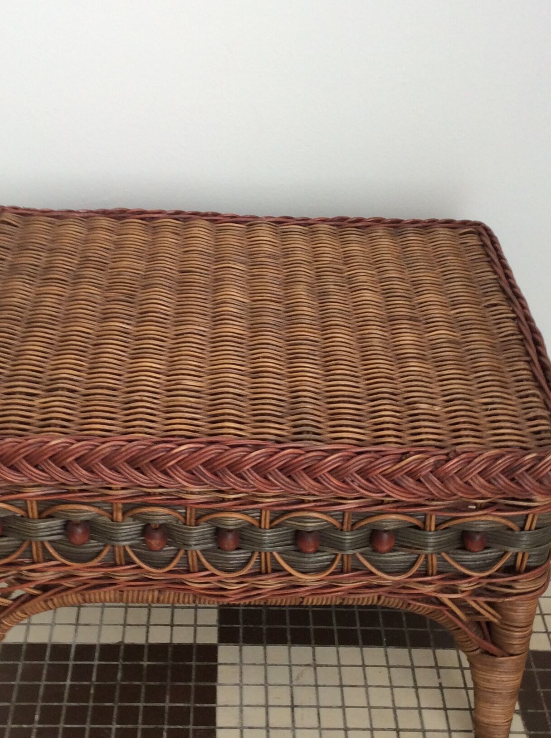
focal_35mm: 51
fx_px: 1085
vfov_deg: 37.5
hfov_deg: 28.5
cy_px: 423
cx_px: 250
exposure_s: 1/25
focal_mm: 3.3
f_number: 2.4
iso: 40
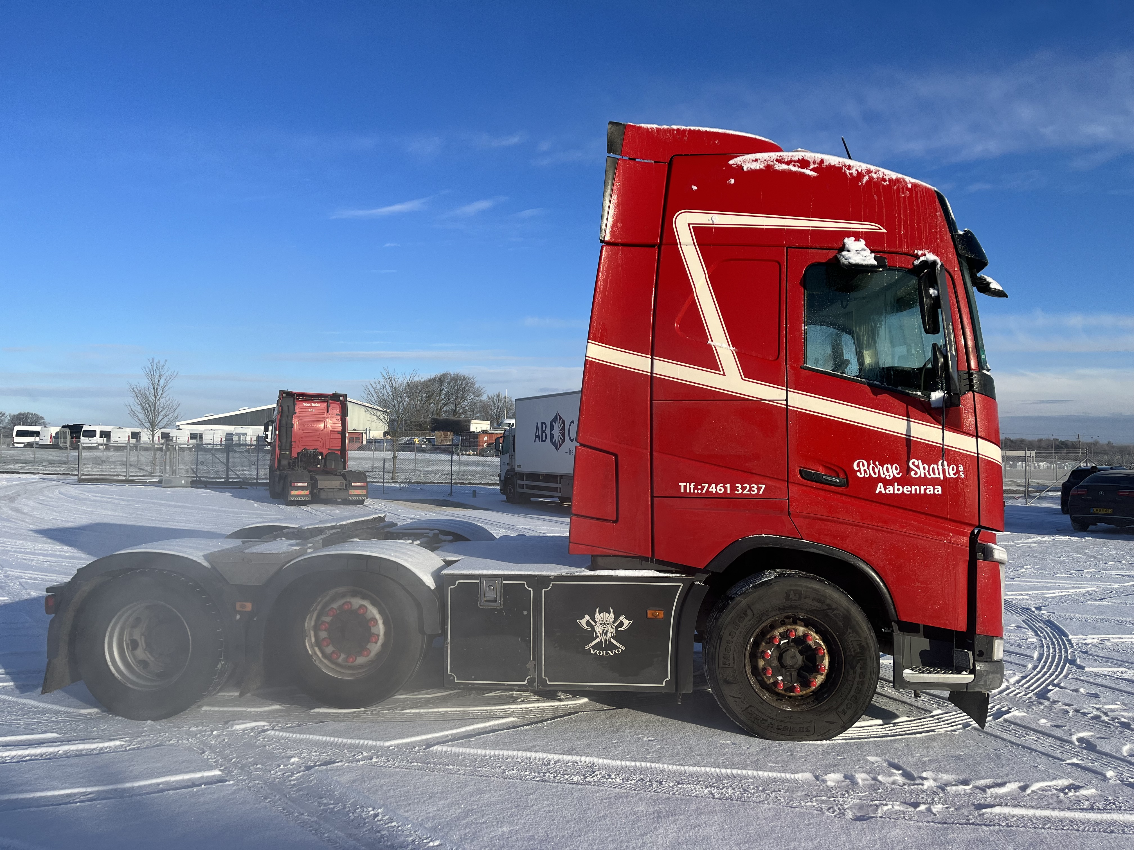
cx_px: 567
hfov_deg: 67.3
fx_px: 852
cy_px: 425
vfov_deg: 53.1
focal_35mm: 26
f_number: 1.6
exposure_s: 1/3413
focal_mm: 5.1
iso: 50
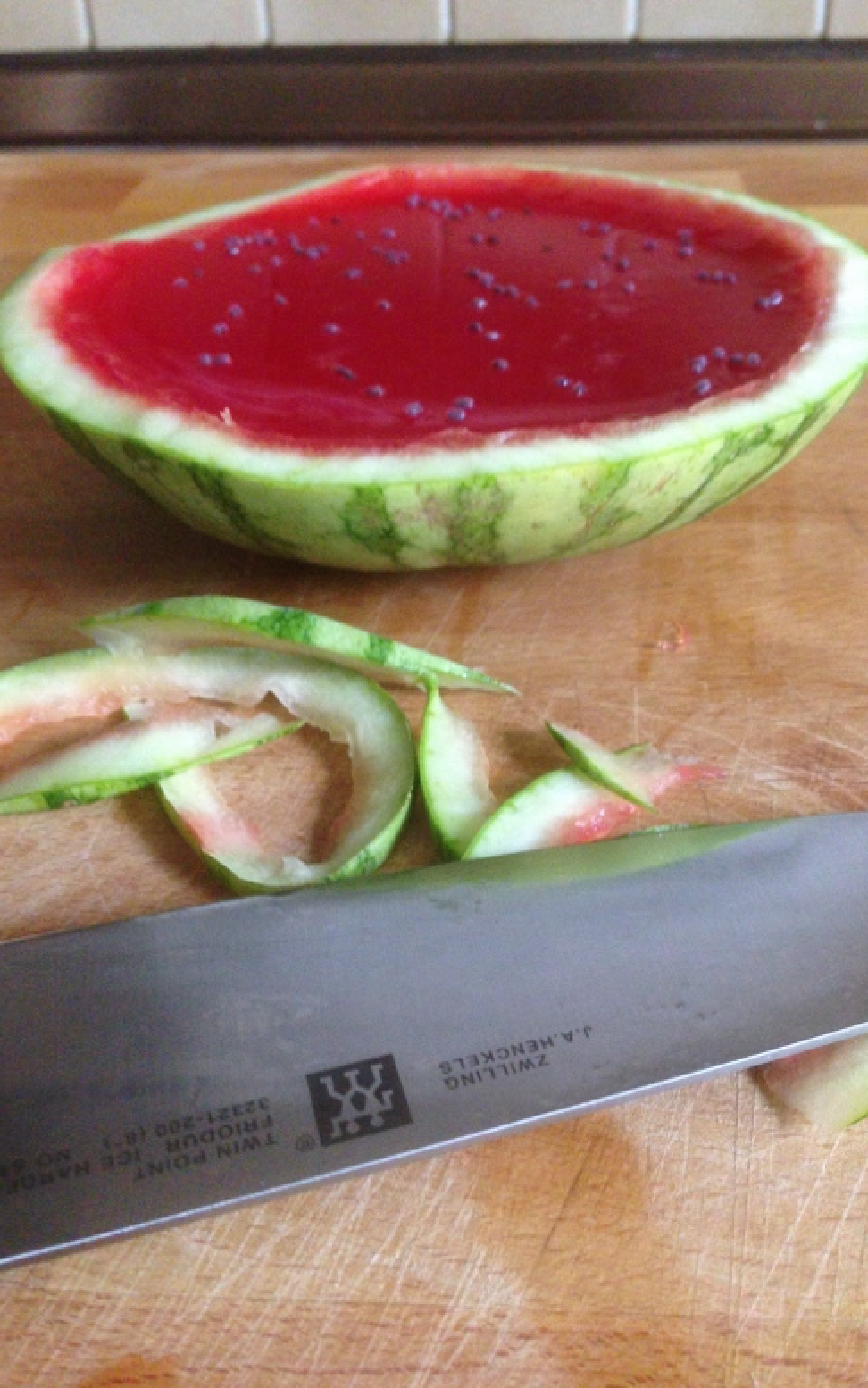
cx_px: 488
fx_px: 1362
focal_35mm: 36
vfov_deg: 54.0
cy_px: 691
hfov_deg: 35.3
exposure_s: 1/20
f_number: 2.4
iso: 160
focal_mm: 4.12
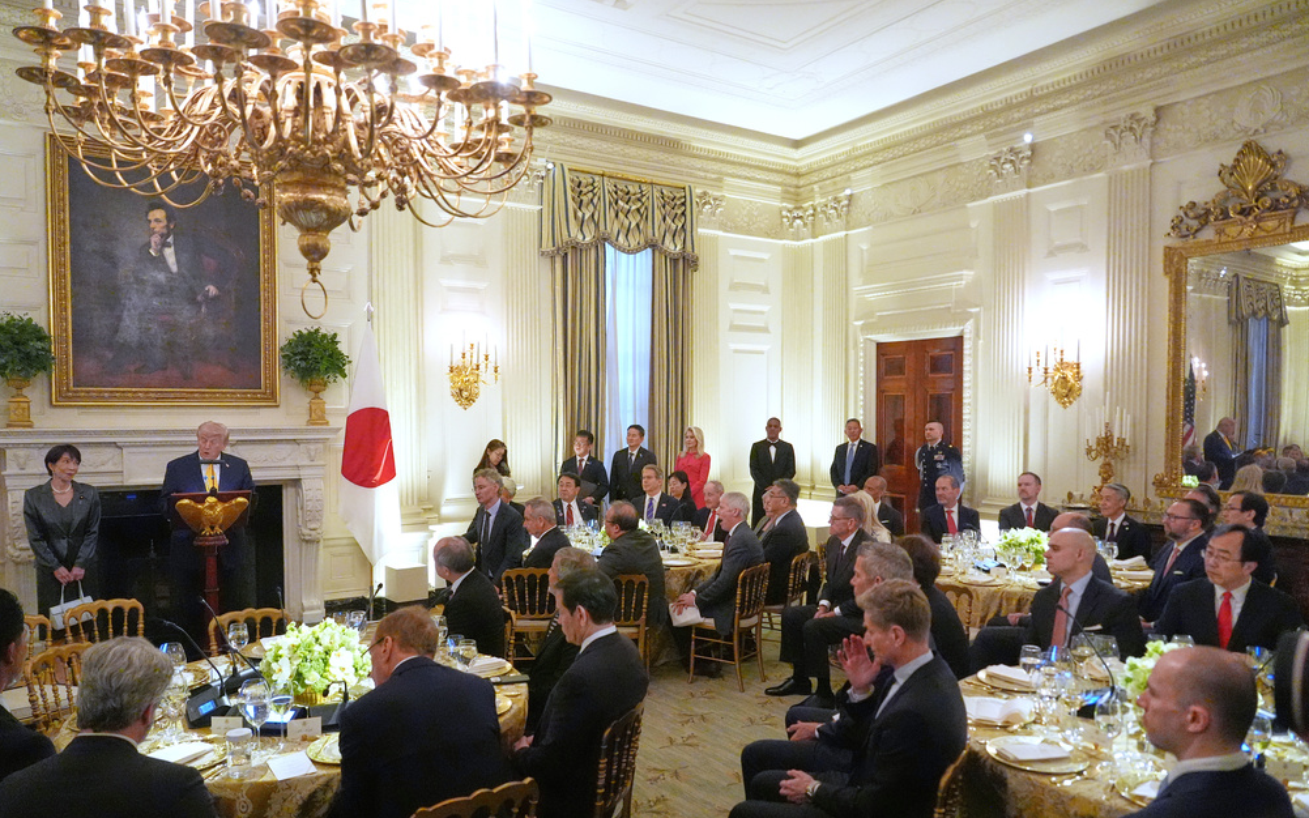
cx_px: 649
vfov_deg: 49.2
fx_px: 892
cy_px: 441
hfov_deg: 72.6
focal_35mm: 25
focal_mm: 24
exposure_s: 1/160
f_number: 2.8
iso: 8000
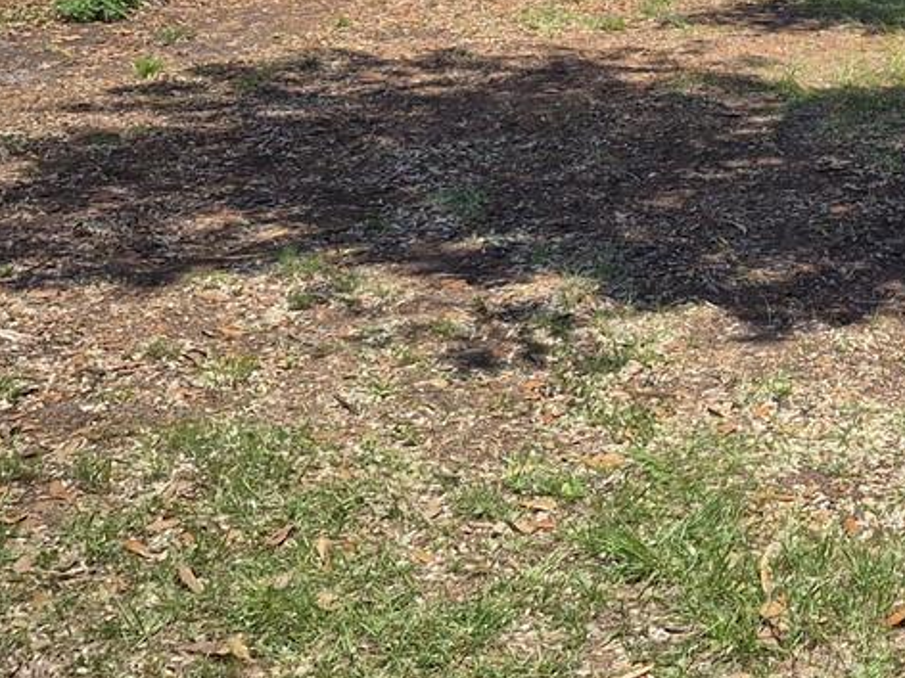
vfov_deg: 18.0
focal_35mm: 78
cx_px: 993
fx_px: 2039
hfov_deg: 23.5
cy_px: -119
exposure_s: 1/1260
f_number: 1.8
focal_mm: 5.4
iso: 25
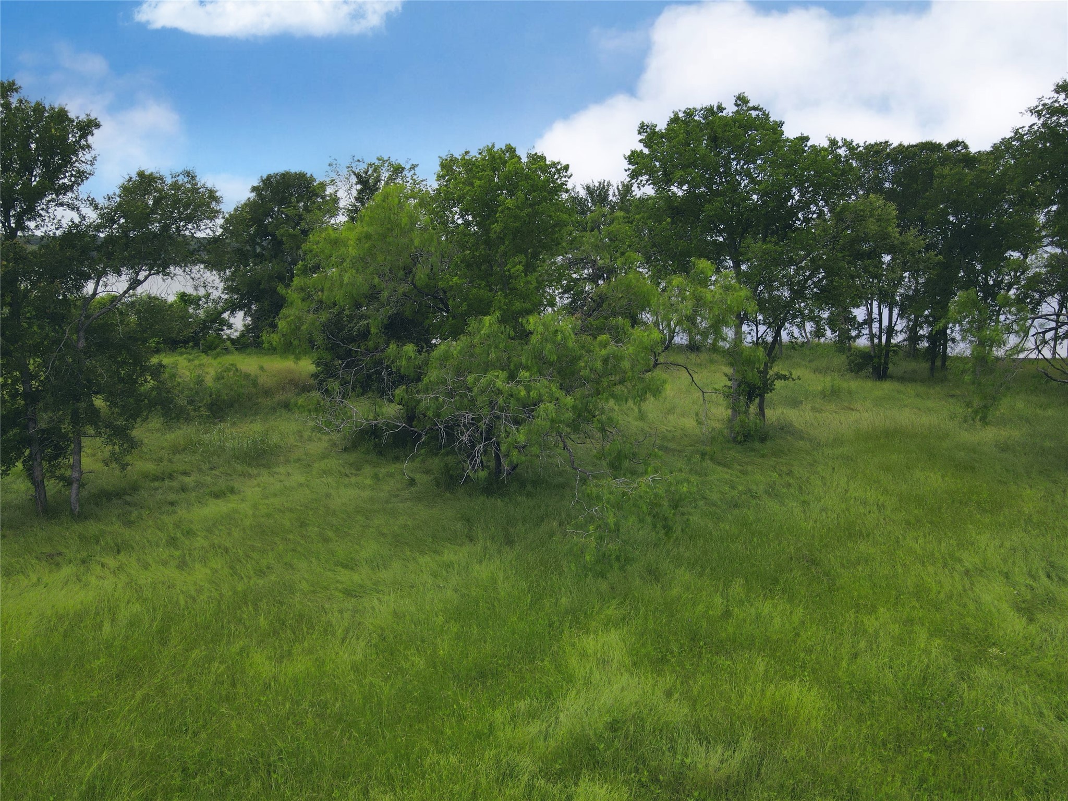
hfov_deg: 71.6
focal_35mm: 24
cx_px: 534
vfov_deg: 56.8
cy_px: 400
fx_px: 740
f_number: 2.8
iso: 100
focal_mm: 4.5
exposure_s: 1/640
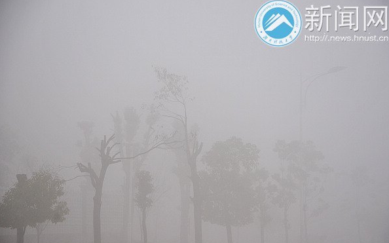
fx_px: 1505
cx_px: 195
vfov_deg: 9.2
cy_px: 129
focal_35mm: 142
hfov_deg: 14.7
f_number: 6.3
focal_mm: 92
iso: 400
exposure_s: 1/800
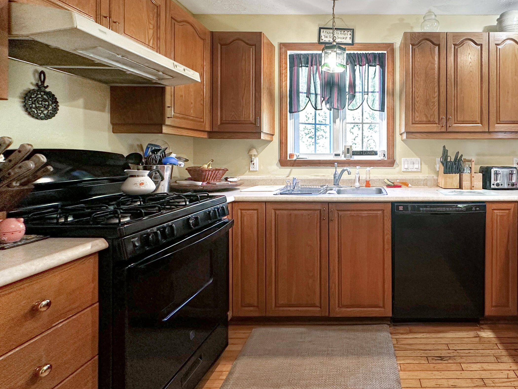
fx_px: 299
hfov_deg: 77.6
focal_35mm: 20
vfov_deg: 65.3
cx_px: 366
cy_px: 155
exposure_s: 1/60
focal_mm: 2.22
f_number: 2.2
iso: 200
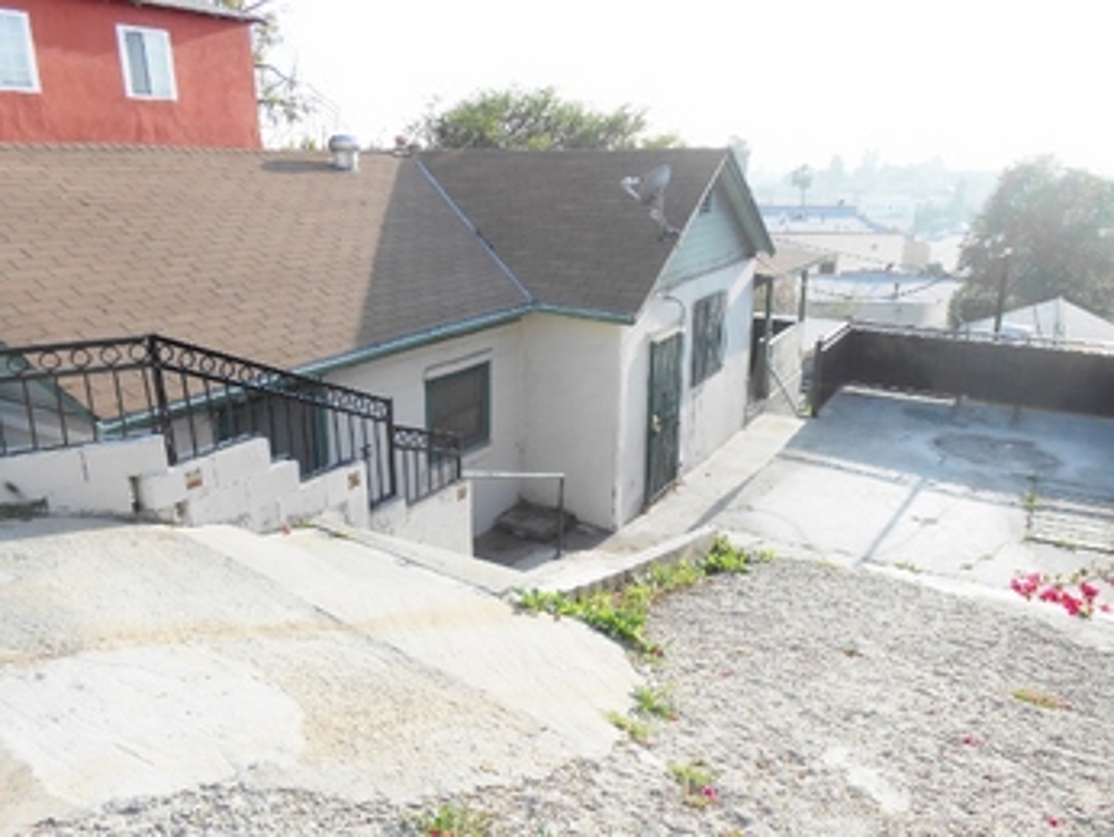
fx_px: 837
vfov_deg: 53.1
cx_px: 557
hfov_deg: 67.3
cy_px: 418
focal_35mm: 26
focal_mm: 4.6
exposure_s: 1/320
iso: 80
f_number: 3.5
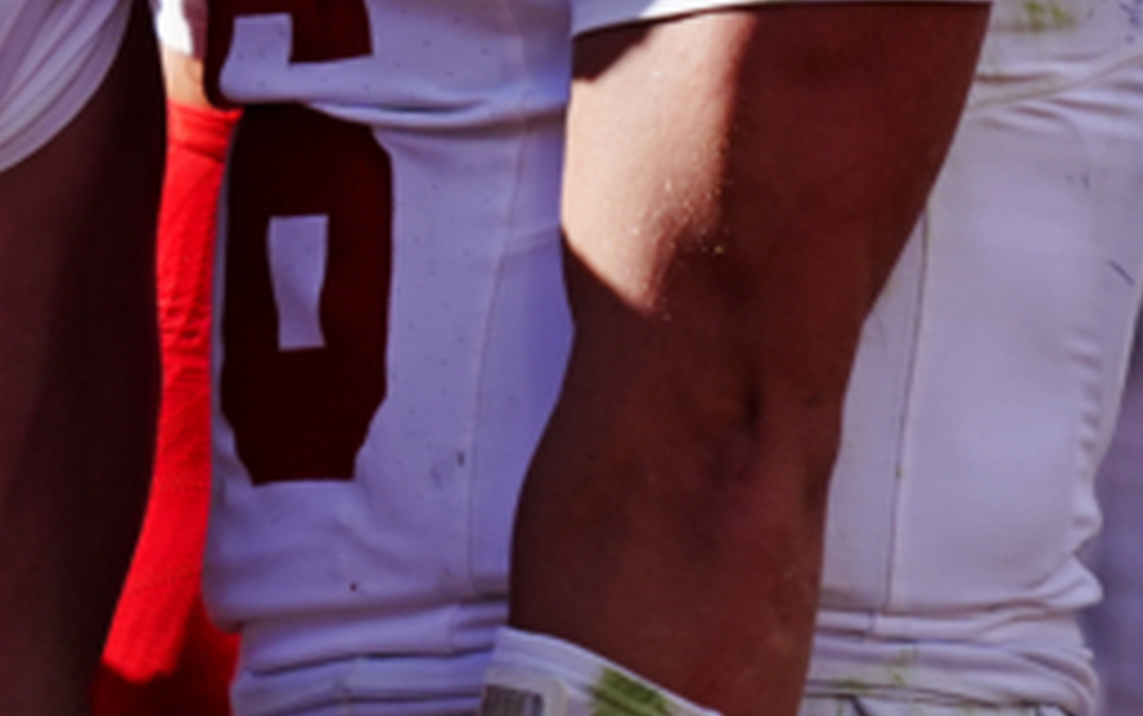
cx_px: -378
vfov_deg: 0.7
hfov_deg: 1.2
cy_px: -403
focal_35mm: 1770
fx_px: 55161
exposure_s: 1/5000
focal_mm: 560
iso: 640
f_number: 4
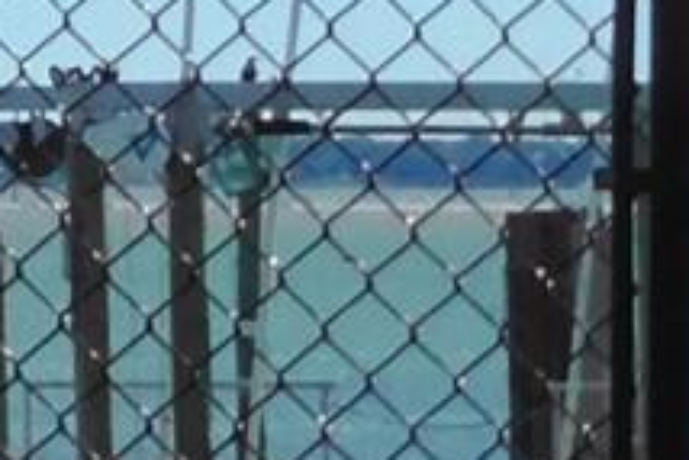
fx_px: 9231
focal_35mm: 482
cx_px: -1655
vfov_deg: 2.8
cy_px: -450
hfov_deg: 4.1
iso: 125
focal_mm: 11.1
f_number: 8.8
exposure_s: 1/500
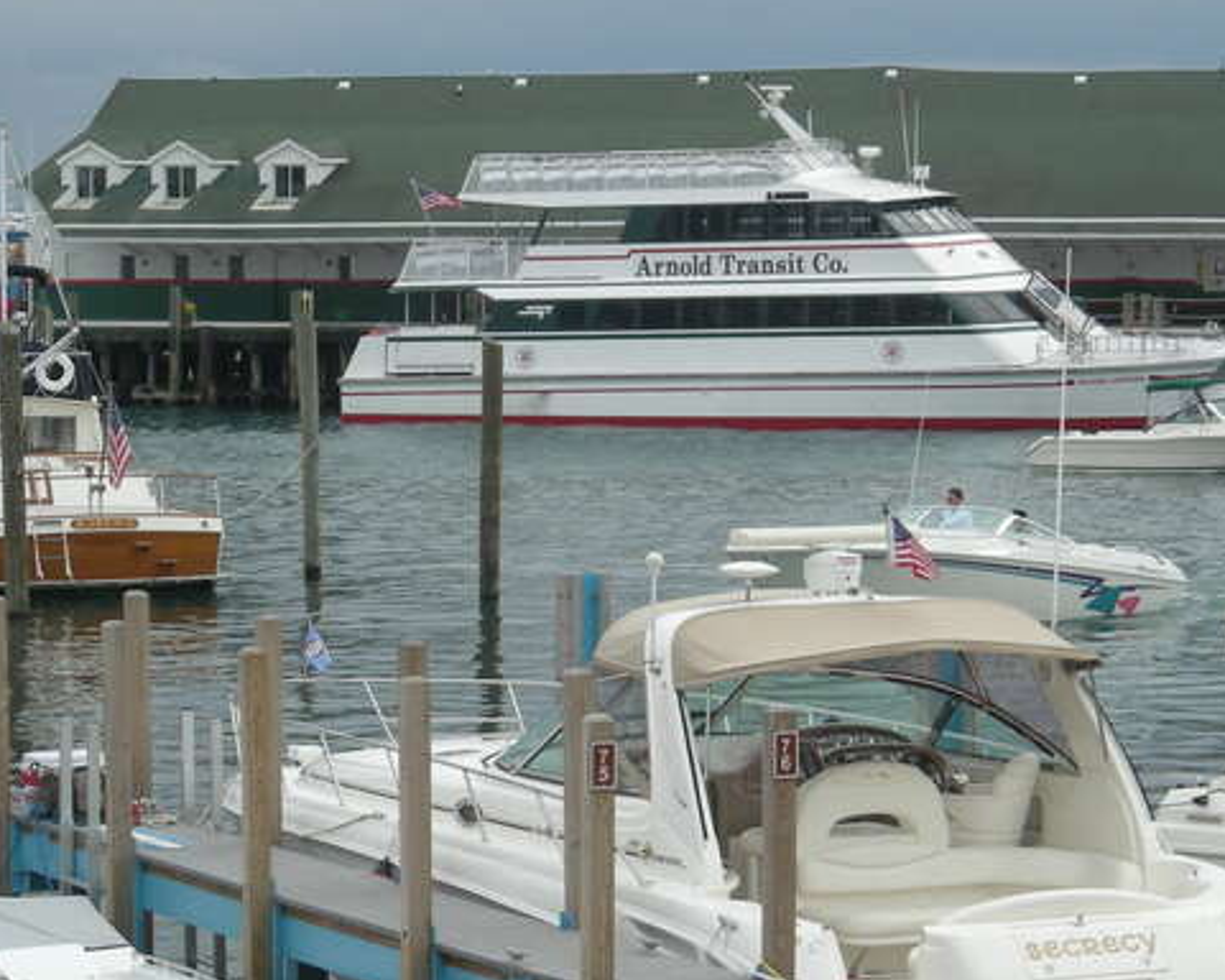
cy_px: 263
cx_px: 748
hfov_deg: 12.6
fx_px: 5547
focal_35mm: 153
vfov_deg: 10.1
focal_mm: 15.3
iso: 50
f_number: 4.4
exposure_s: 1/170
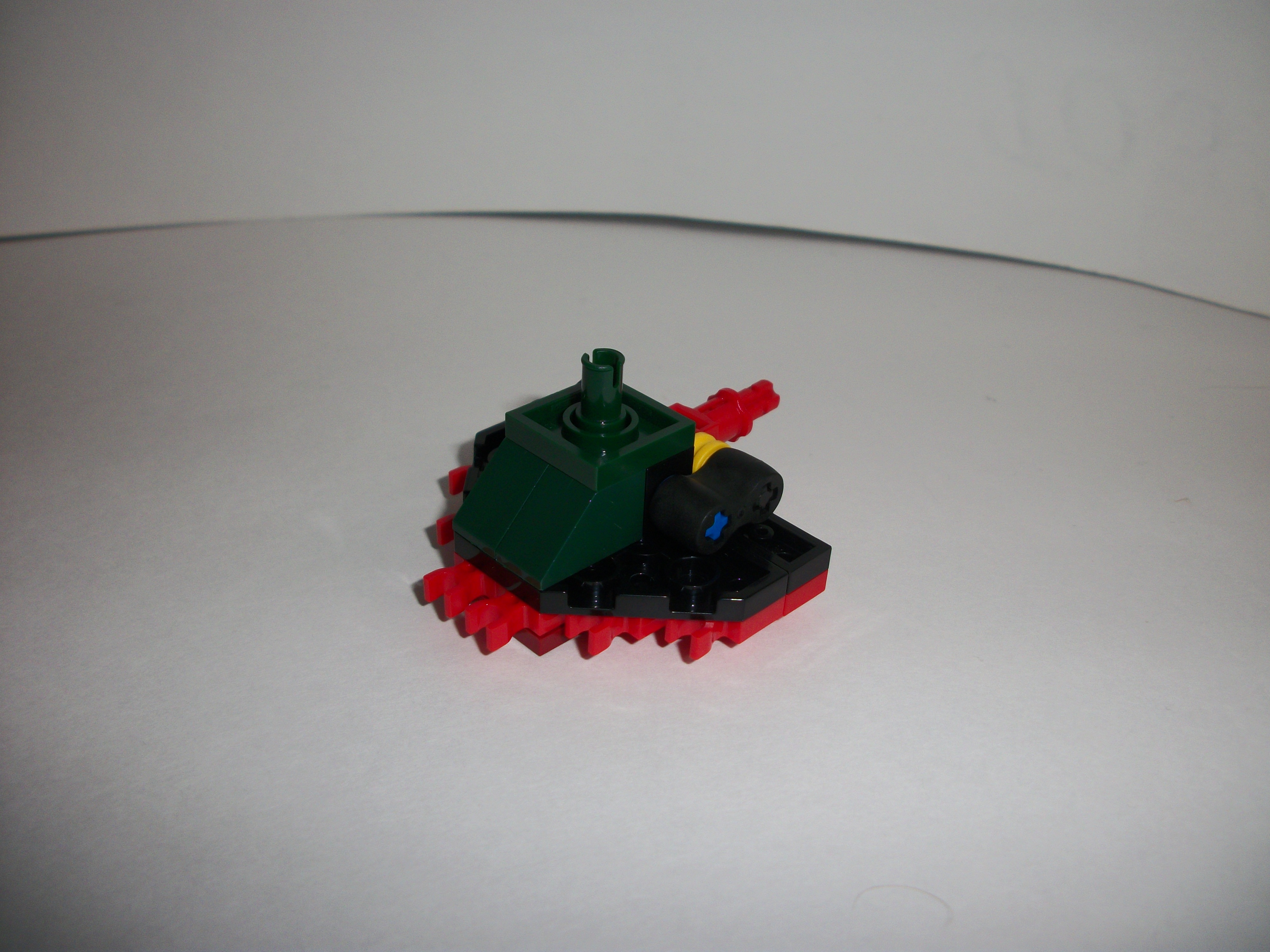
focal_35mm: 35
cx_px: 635
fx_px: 1284
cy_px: 476
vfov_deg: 40.7
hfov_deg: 52.6
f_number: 3.1
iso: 80
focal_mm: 6.3
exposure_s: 1/30
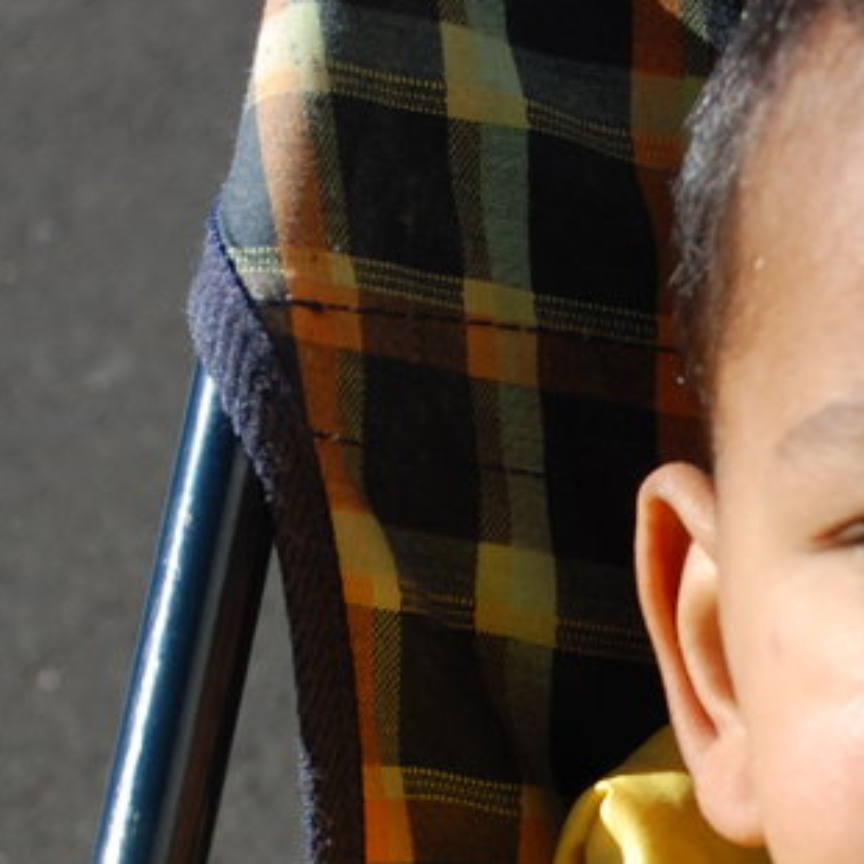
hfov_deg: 7.6
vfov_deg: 7.6
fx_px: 6506
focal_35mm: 230
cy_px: 860
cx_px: 758
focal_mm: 55
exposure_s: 1/400
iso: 200
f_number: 10
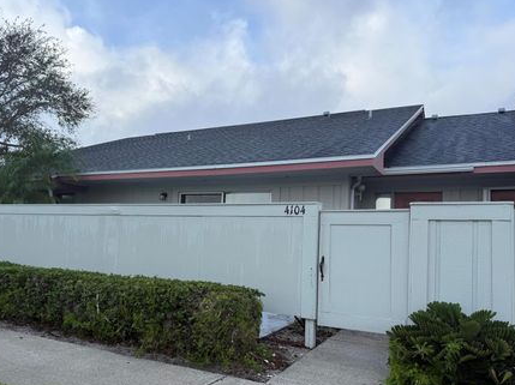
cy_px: 220
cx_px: 228
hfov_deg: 63.3
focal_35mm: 28
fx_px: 416
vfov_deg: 49.5
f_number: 1.78
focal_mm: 6.76
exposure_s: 1/1493
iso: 80
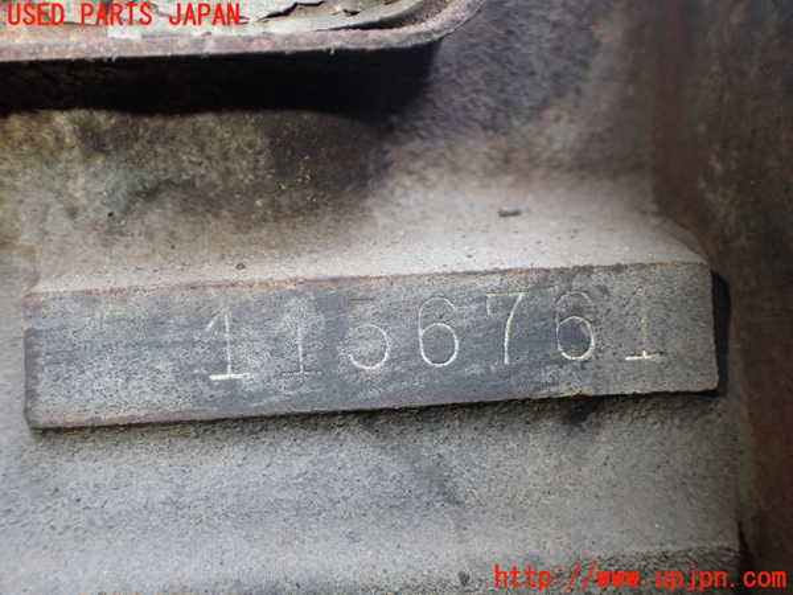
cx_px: 396
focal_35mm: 30
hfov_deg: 60.0
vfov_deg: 46.8
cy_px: 298
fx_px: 687
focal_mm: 5.4
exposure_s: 1/125
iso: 250
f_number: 2.3
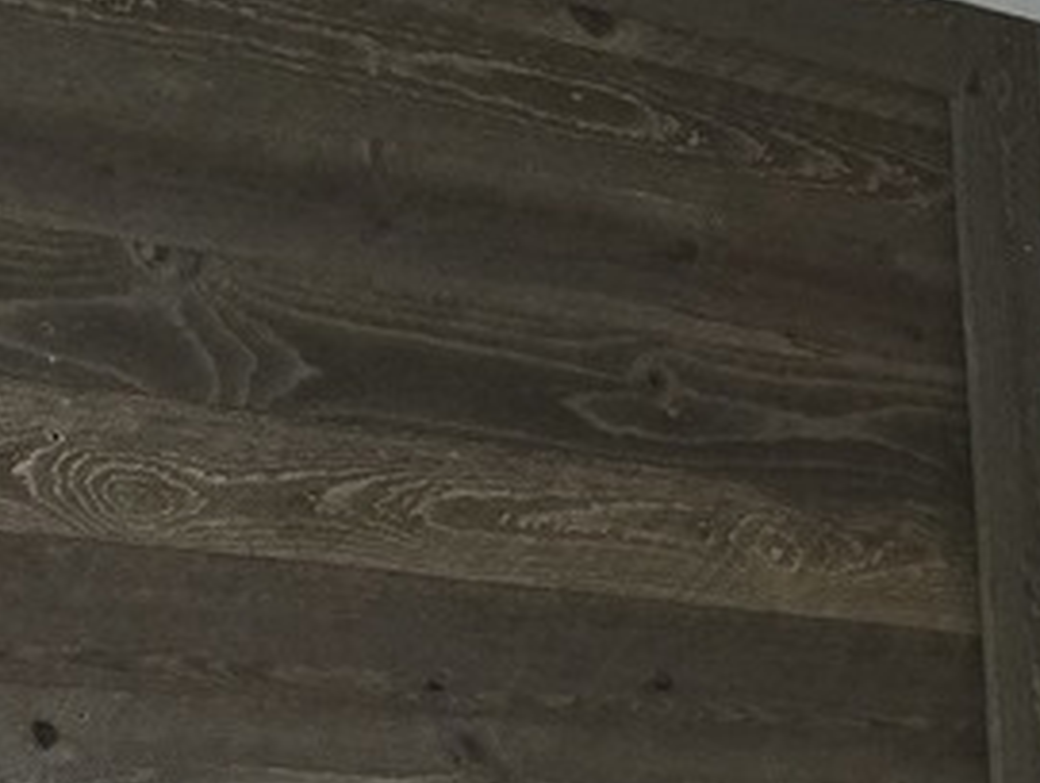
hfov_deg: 12.7
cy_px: 1416
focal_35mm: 122
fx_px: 3670
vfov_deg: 11.3
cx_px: 2448
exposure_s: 1/120
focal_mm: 5.4
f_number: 1.8
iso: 400
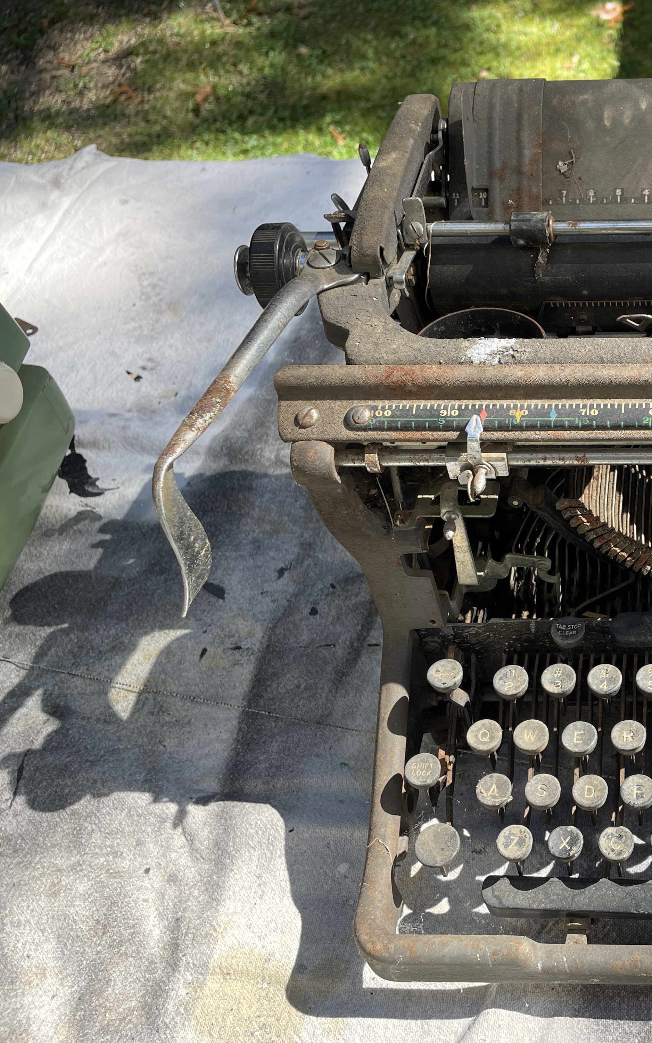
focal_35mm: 37
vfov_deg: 52.7
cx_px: 656
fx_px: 1052
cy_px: 520
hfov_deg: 31.7
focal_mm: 4.2
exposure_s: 1/537
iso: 32
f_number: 1.6
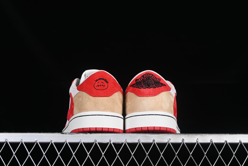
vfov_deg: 18.2
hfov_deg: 27.0
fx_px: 517
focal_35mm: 75
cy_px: 83
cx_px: 124
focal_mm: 50
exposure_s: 1/80
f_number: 8
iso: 160
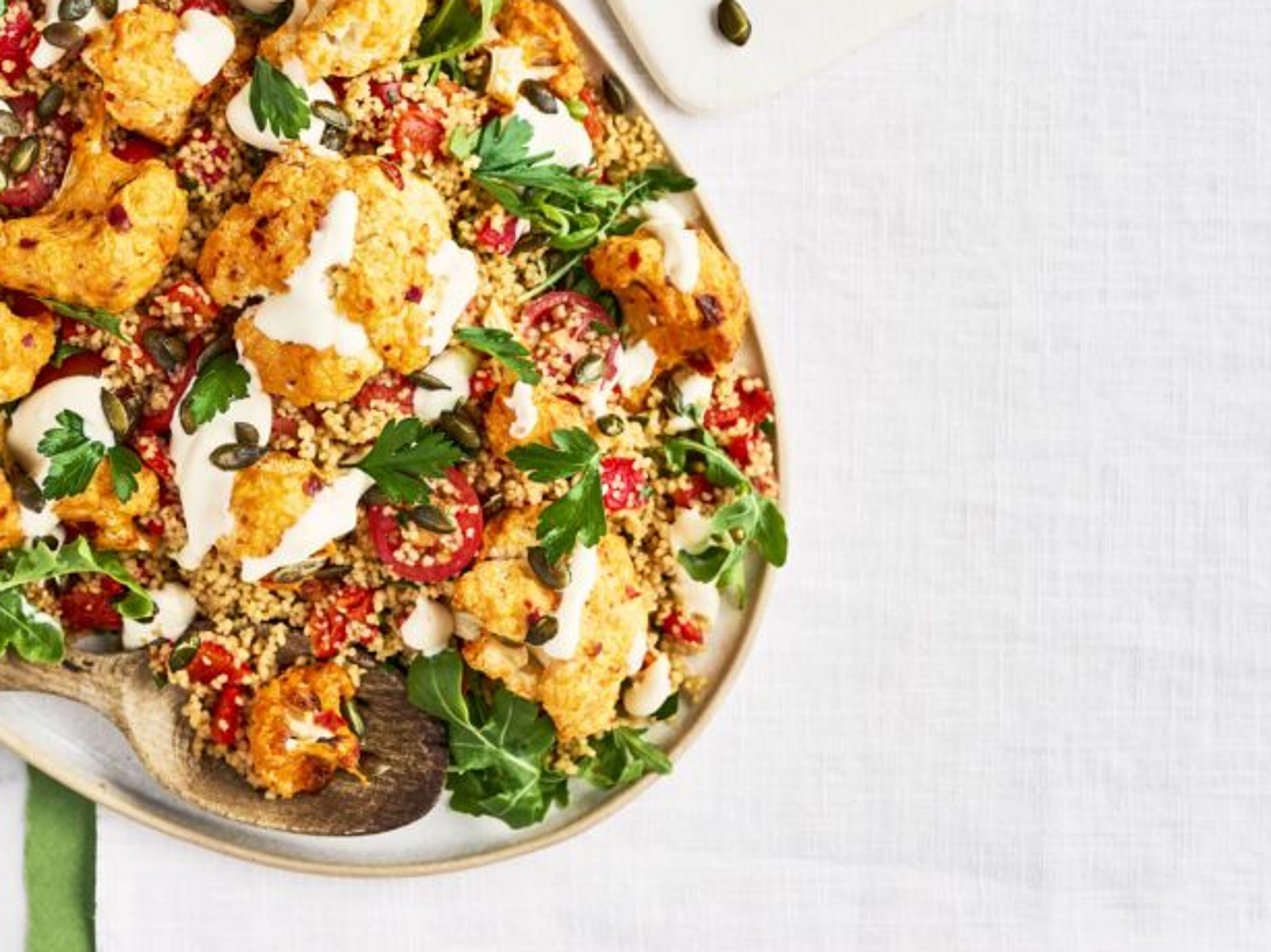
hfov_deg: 20.4
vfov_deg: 15.6
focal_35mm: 94
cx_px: 120
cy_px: 207
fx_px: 3450
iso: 50
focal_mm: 50
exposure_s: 1/125
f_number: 7.1
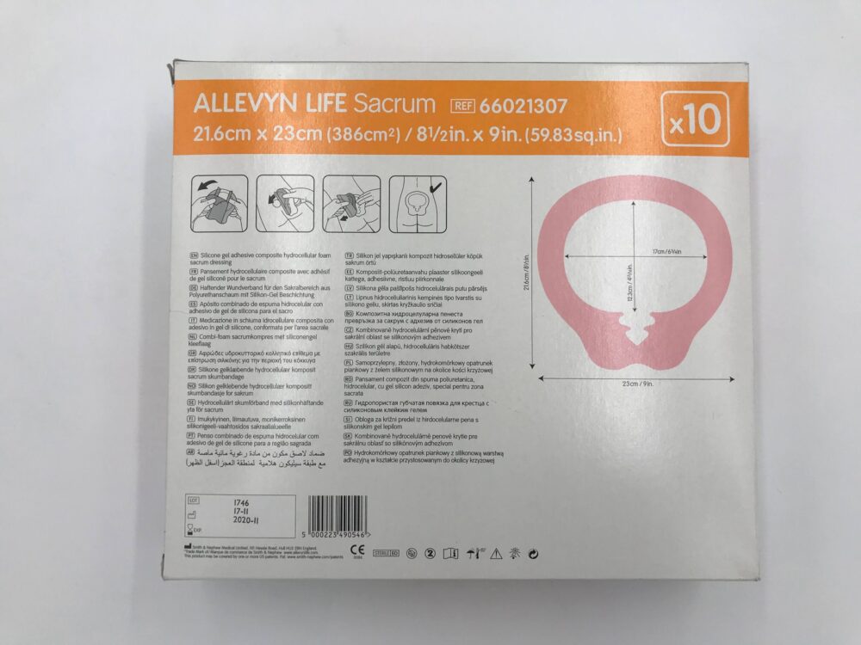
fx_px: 696
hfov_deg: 63.4
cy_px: 322
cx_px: 430
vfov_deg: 49.7
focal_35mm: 28
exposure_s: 1/208
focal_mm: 3.99
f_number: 1.8
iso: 20
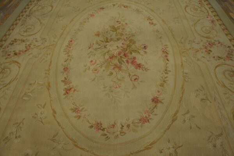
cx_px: 117
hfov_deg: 67.4
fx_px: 175
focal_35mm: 27
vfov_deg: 47.9
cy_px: 78
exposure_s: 1/60
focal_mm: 18
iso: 400
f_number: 4
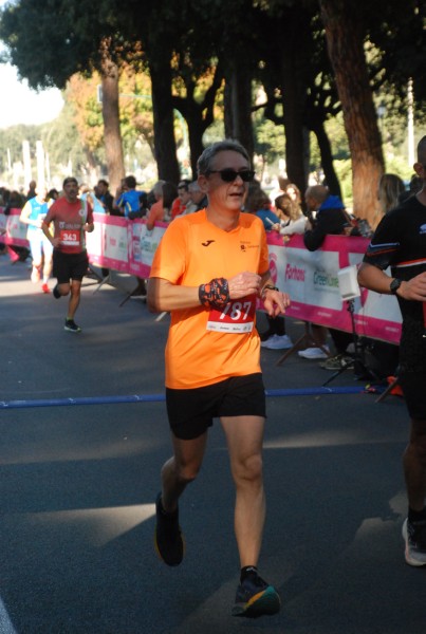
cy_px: 317
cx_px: 213
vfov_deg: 18.1
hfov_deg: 12.2
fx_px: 1986
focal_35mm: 112
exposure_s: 1/500
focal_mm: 75
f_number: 5.6
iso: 1000
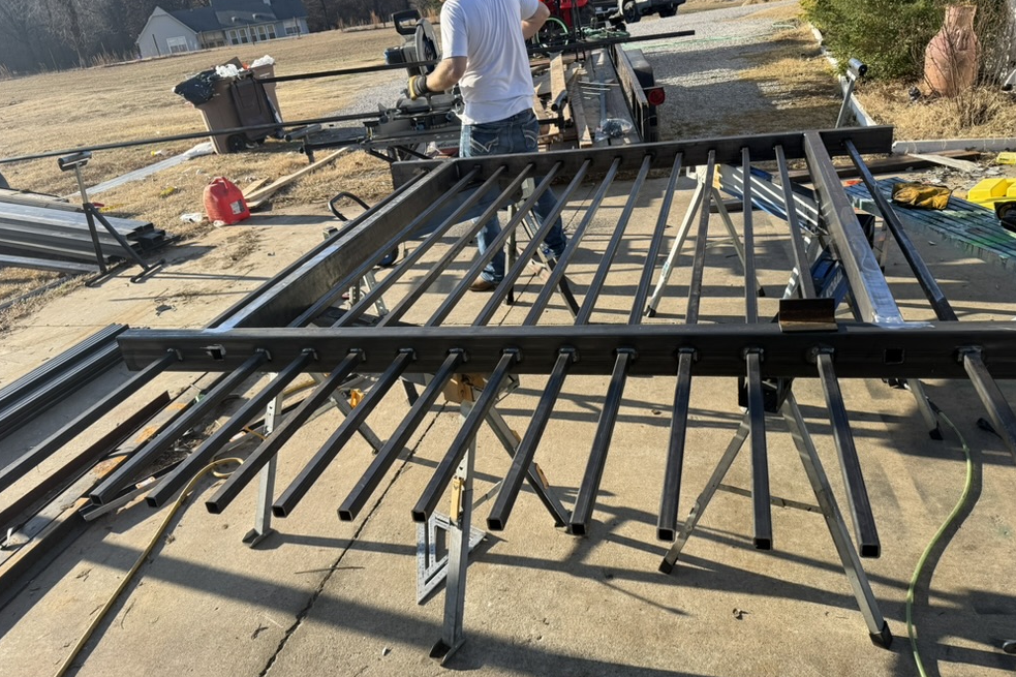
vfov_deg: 49.5
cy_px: 340
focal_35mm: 26
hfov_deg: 69.4
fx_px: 734
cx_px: 524
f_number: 1.78
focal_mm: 6.76
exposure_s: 1/1689
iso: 80
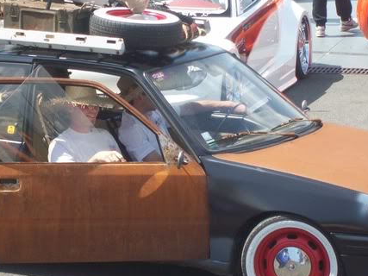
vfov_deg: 7.4
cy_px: 144
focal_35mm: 202
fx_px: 2147
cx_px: 184
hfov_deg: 9.8
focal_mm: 18
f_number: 4.8
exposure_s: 1/275
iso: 80
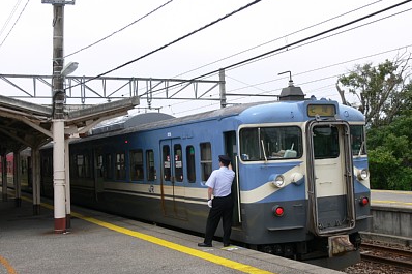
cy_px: 126
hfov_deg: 42.8
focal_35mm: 46
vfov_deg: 29.2
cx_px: 206
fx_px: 526
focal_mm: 9.3
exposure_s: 1/200
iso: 80
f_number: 5.6
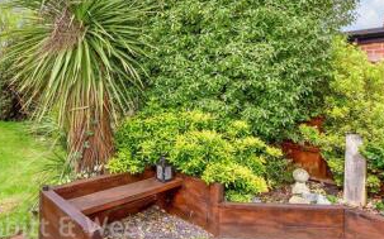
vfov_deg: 50.5
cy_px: 89
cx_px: 142
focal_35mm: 24
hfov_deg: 73.4
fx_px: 251
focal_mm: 10
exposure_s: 1/250
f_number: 8
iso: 400
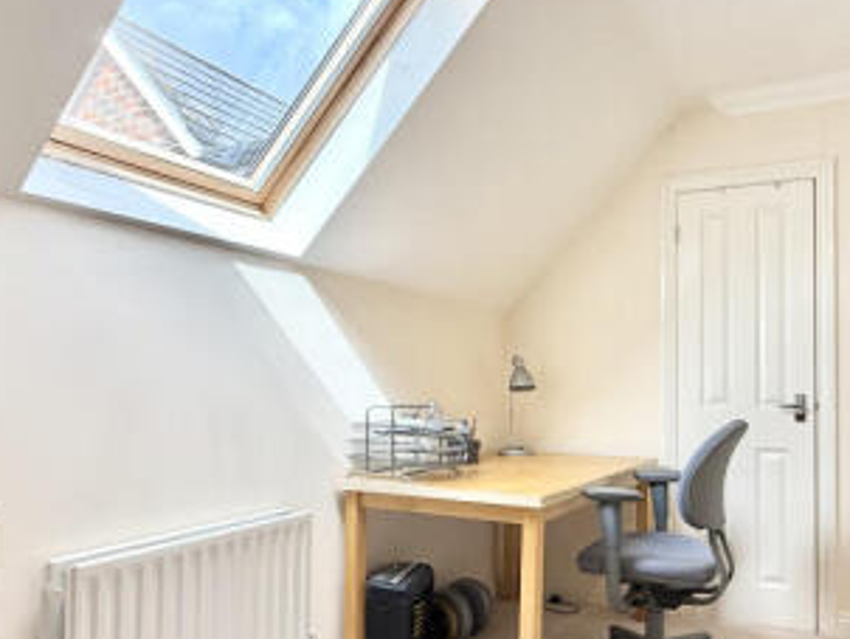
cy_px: 373
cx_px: 578
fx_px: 664
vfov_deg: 51.2
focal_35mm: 27
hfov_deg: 63.3
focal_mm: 2.22
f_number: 2.2
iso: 64
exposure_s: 1/107
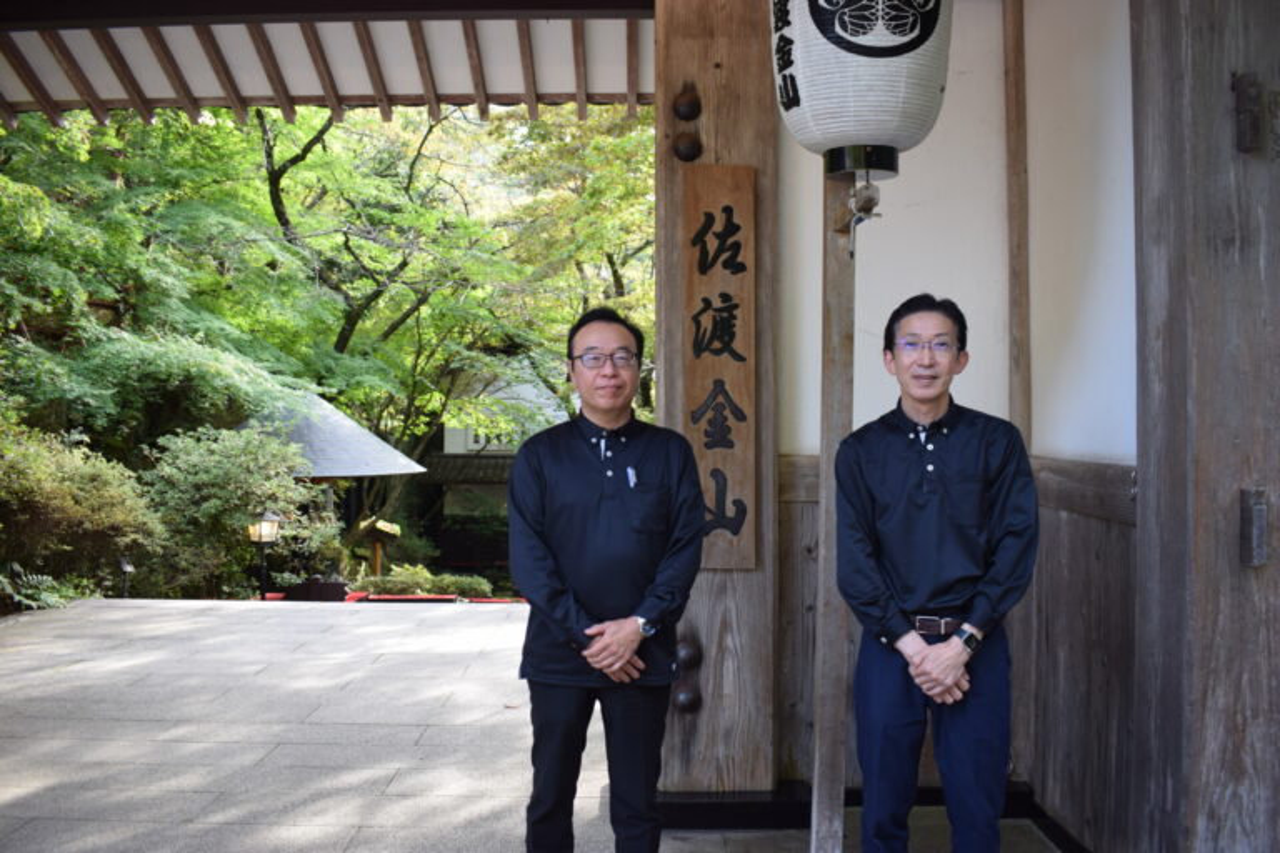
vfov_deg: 43.6
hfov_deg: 61.9
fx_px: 1067
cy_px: 426
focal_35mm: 30
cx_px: 640
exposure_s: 1/100
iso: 400
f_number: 5
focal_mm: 20
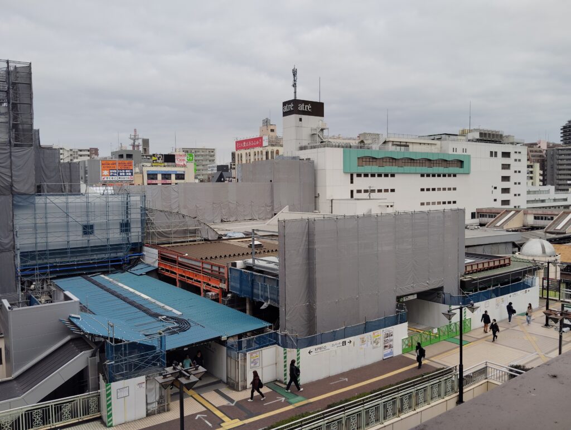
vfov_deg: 49.9
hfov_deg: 63.4
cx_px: 286
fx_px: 463
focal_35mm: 28
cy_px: 215
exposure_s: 1/710
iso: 50
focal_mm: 4.22
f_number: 1.8
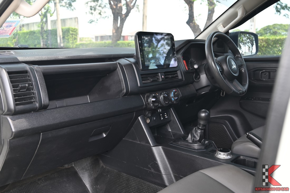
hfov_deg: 53.1
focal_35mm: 36
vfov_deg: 36.9
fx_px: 290
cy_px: 96
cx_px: 145
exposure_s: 1/30
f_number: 5.6
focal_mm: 36
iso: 200
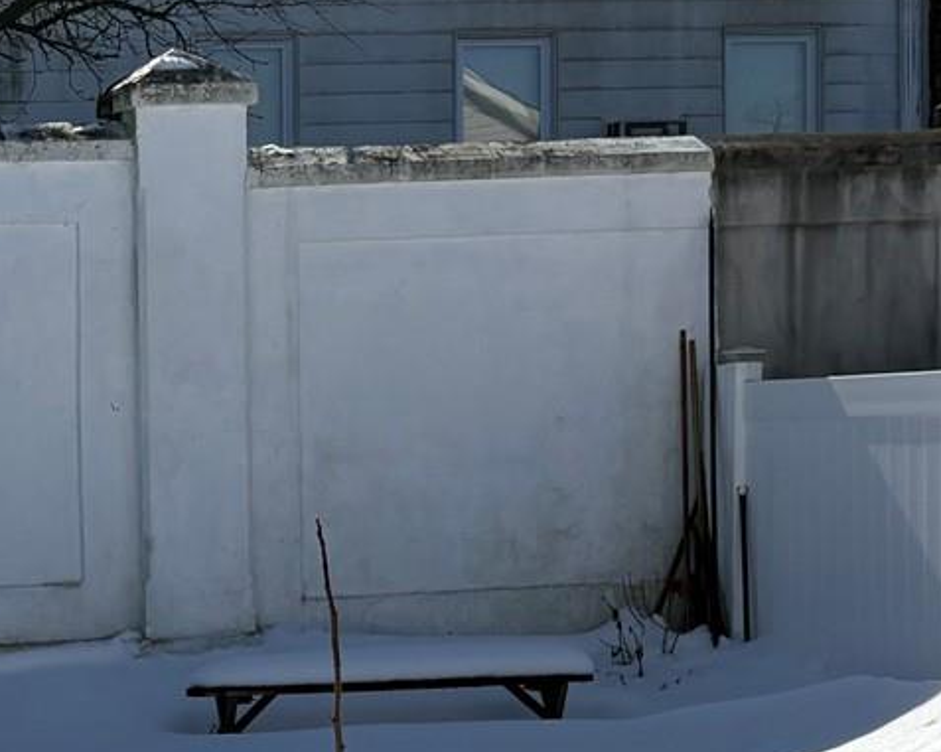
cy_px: 732
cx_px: -126
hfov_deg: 17.0
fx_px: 3034
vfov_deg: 13.9
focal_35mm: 109
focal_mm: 5.96
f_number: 1.6
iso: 32
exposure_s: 1/11905
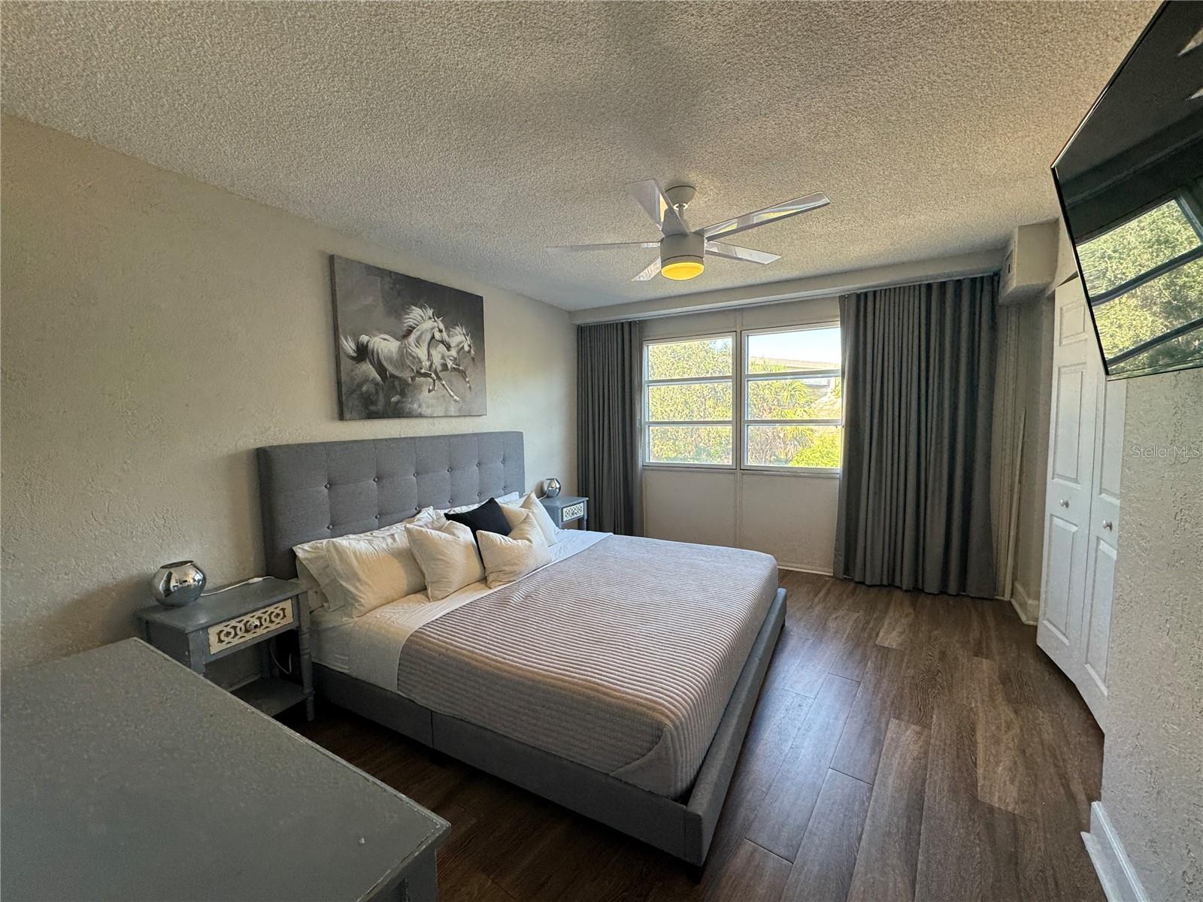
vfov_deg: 85.7
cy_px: 451
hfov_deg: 102.1
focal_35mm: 14
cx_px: 602
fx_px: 487
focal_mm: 2.22
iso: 125
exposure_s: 1/120
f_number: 2.2
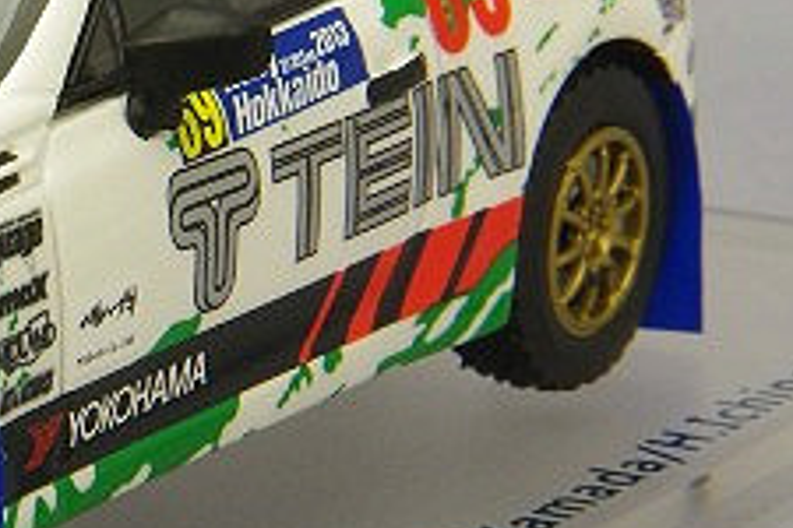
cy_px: 202
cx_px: -264
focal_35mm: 319
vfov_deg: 4.3
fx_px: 7026
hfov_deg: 6.4
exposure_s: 1/1.67
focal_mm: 75
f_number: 32
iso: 400
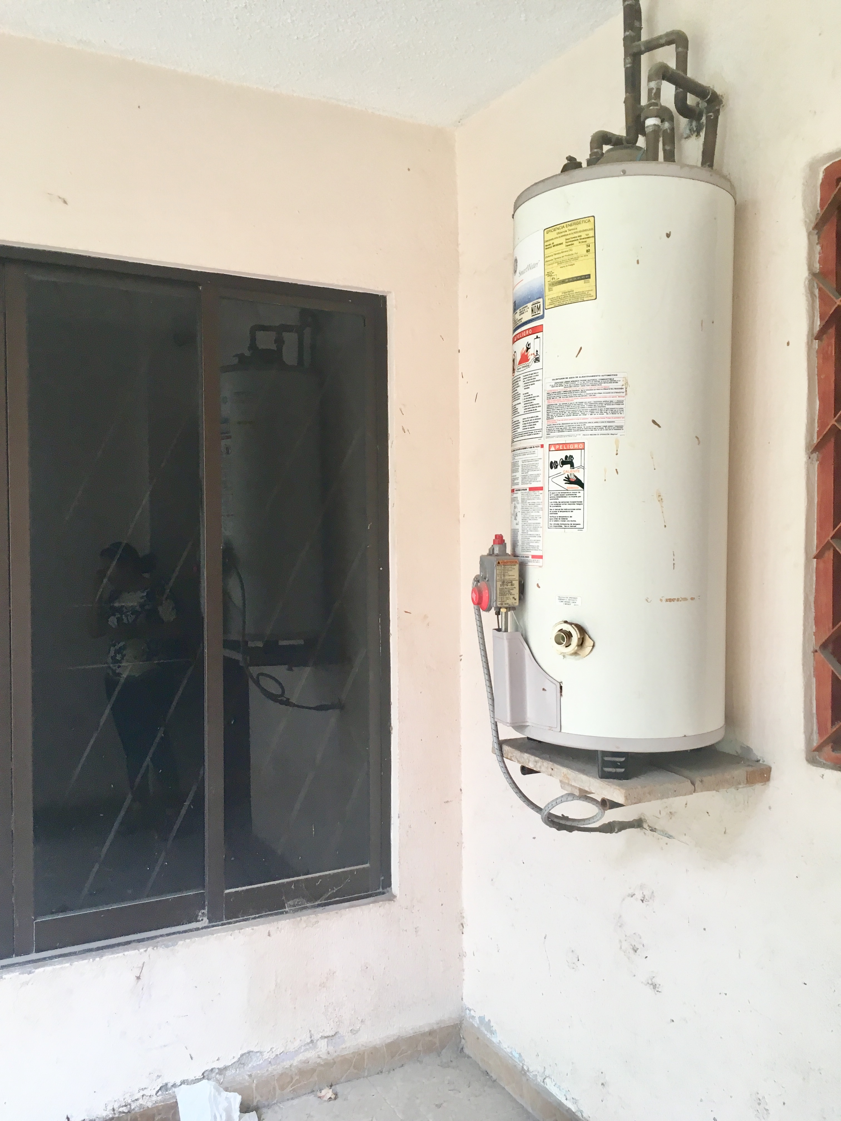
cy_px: 560
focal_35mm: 29
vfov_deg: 61.7
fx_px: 939
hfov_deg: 48.2
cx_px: 420
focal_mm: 4.15
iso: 25
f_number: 2.2
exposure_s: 1/30
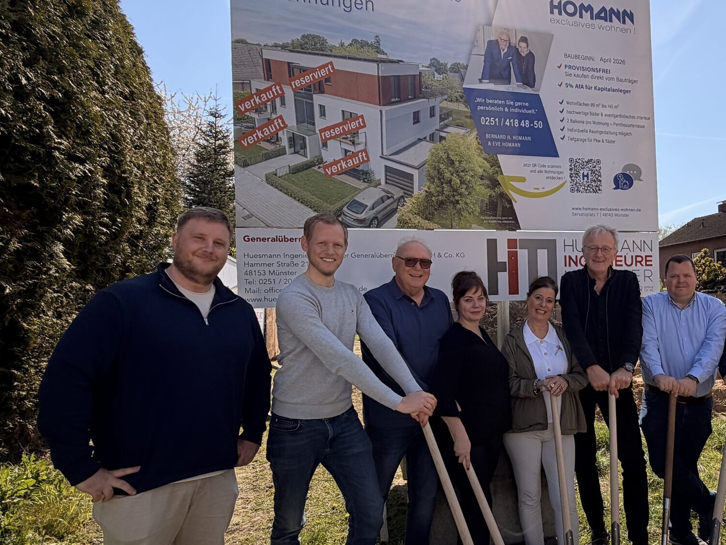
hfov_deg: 68.7
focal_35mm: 24
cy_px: 300
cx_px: 508
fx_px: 503
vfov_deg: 56.7
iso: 20
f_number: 2.2
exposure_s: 1/1087
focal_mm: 2.22
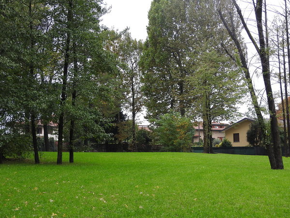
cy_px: 109
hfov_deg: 32.2
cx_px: 145
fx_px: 503
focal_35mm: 60
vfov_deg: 24.4
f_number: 4.2
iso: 100
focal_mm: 10.7
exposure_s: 1/40
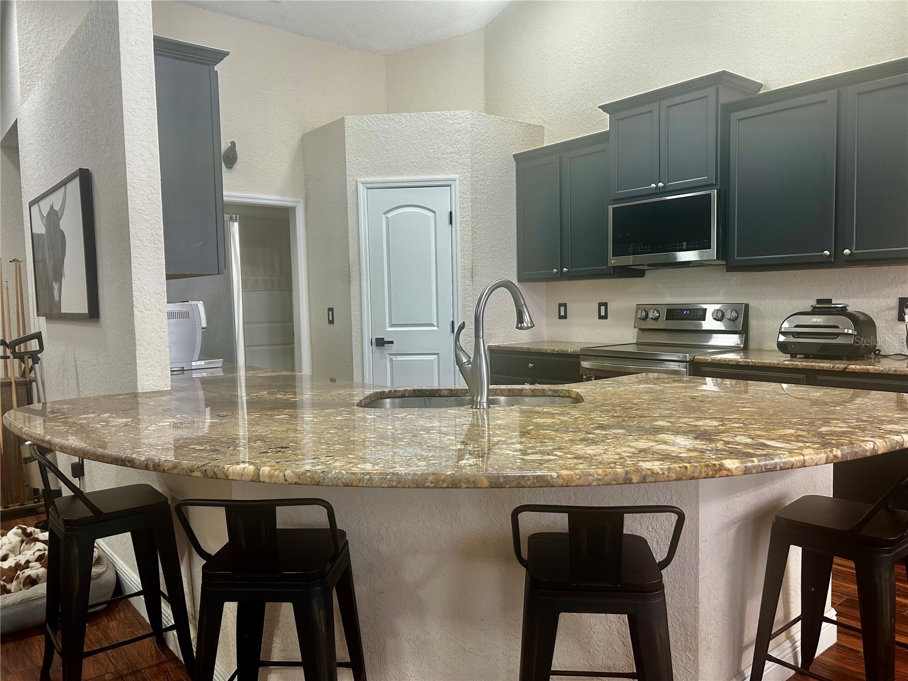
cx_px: 454
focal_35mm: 26
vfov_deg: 53.1
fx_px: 682
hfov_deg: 67.3
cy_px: 340
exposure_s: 1/60
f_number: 1.5
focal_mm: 5.7
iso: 80
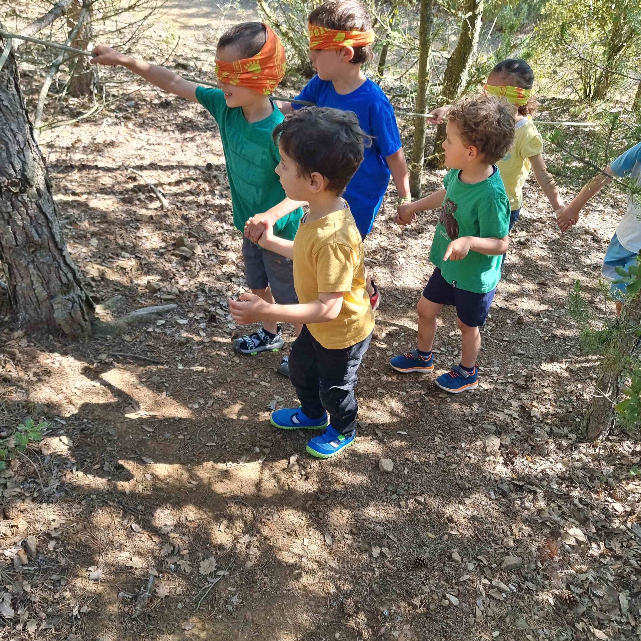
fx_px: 608
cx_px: 321
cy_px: 325
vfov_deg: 55.6
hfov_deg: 55.6
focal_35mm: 29
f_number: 1.8
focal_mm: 6.7
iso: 50
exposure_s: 1/100
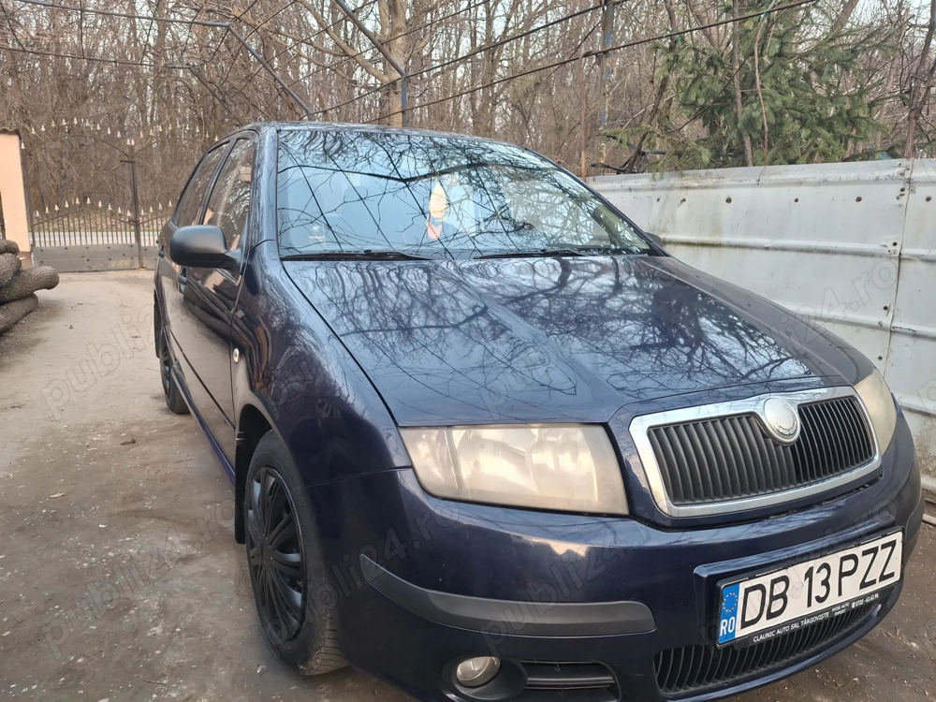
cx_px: 468
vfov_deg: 54.9
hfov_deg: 69.4
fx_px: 676
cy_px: 351
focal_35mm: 25
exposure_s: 1/100
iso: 100
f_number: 1.8
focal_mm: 4.69
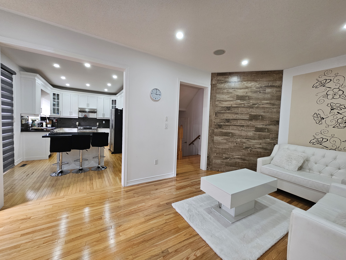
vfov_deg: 89.9
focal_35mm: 13
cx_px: 173
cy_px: 130
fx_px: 130
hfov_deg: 106.2
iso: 125
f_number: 2.2
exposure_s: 1/60
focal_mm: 2.2
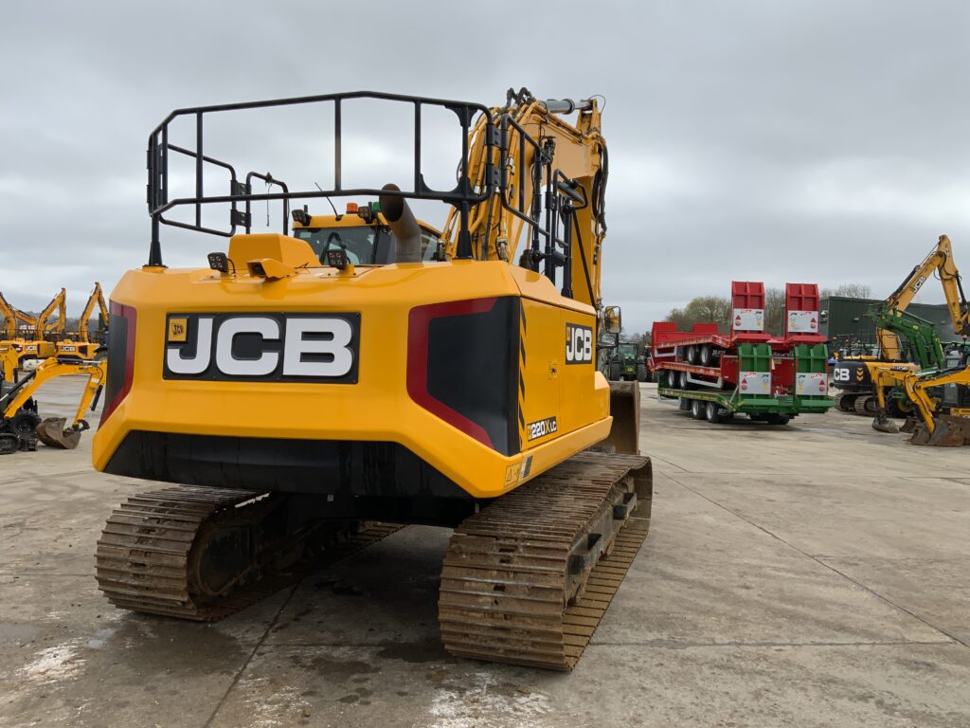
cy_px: 364
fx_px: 813
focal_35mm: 29
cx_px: 485
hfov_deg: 61.7
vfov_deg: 48.2
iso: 16
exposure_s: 1/1221
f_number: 1.8
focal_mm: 3
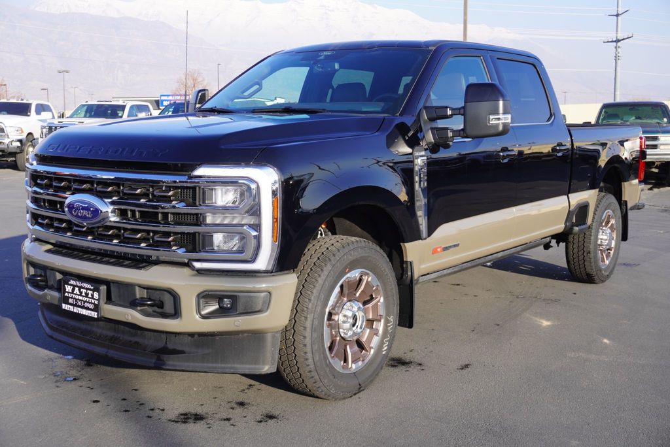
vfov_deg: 31.9
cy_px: 224
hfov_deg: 46.4
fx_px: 782
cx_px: 335
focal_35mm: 42
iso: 100
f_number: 8
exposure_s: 1/100
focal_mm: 28
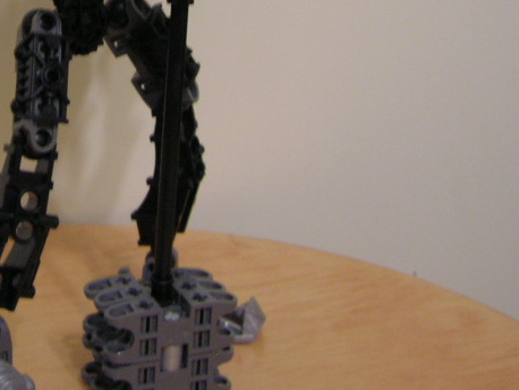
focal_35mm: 76
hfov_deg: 25.1
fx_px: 1140
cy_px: -28
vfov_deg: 18.7
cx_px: 84
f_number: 2.9
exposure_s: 1/4.3
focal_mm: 5.7
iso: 82
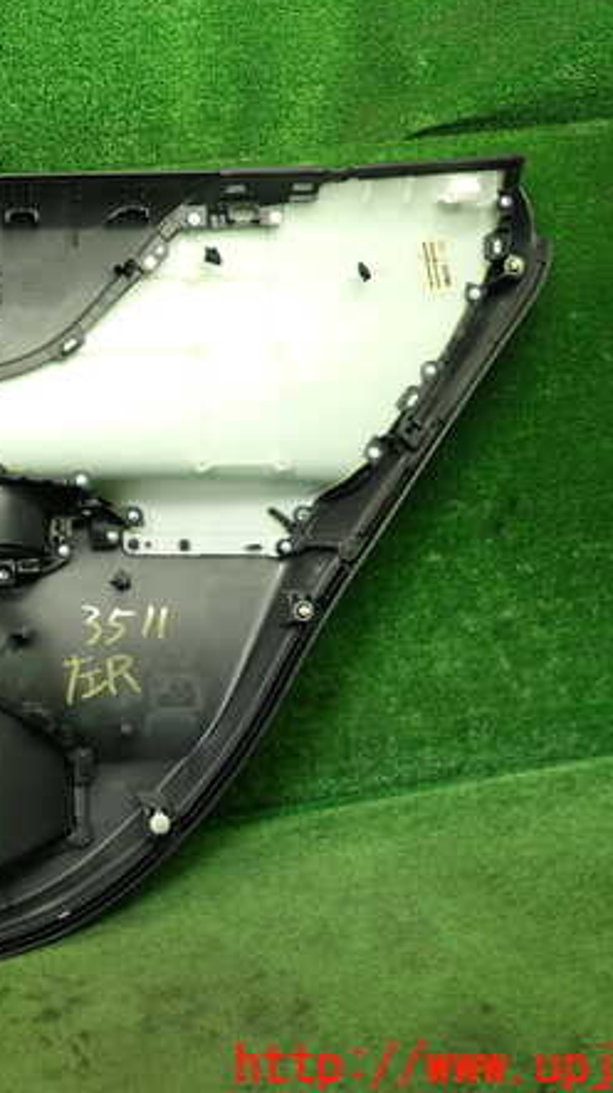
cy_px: 542
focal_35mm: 37
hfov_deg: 30.4
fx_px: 1071
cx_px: 52
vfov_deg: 54.0
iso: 200
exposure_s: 1/60
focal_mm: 4.5
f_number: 2
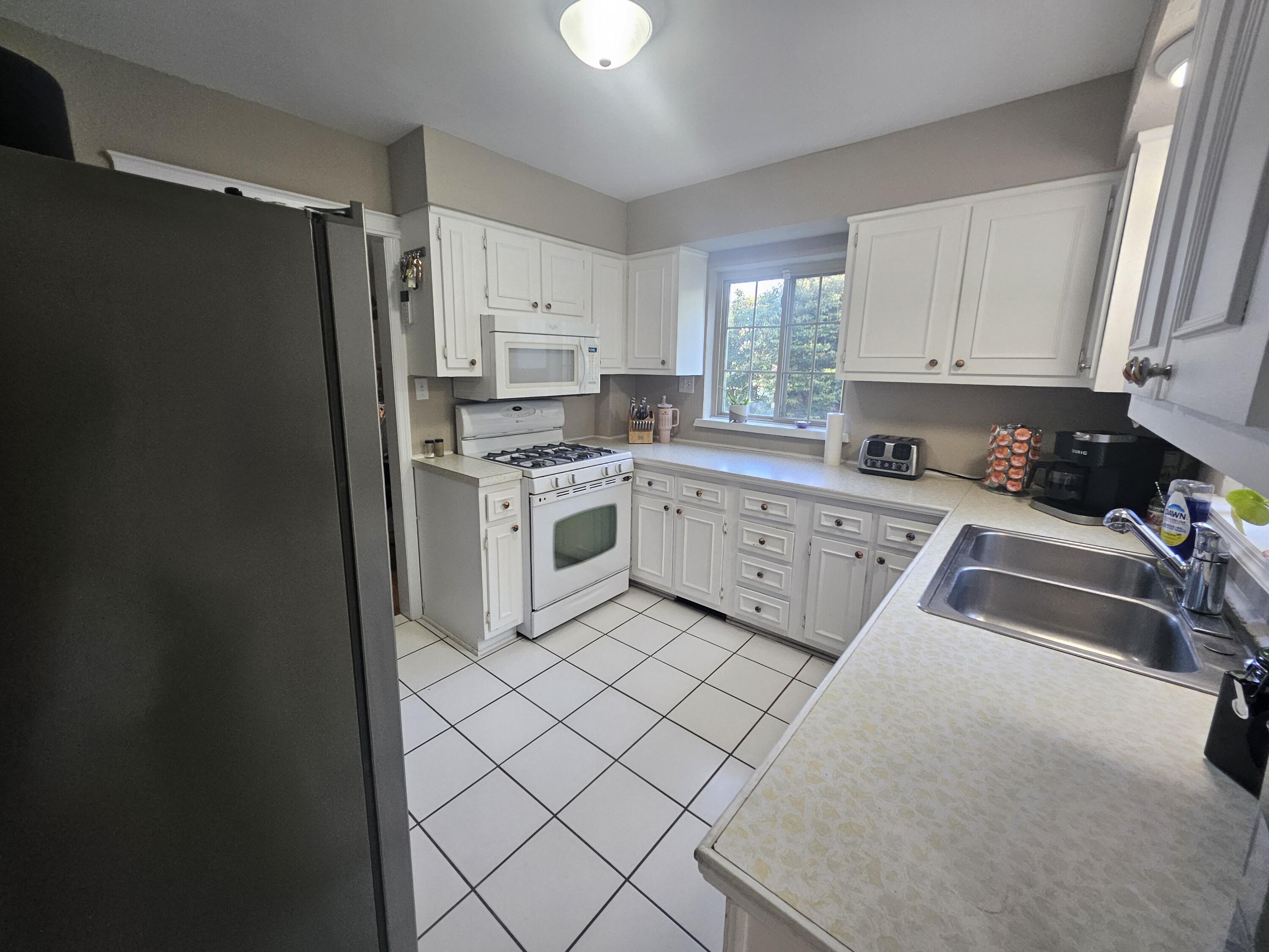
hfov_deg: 106.2
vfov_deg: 89.9
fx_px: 477
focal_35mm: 13
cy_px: 476
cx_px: 634
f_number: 2.2
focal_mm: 1.74
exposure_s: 1/60
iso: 160
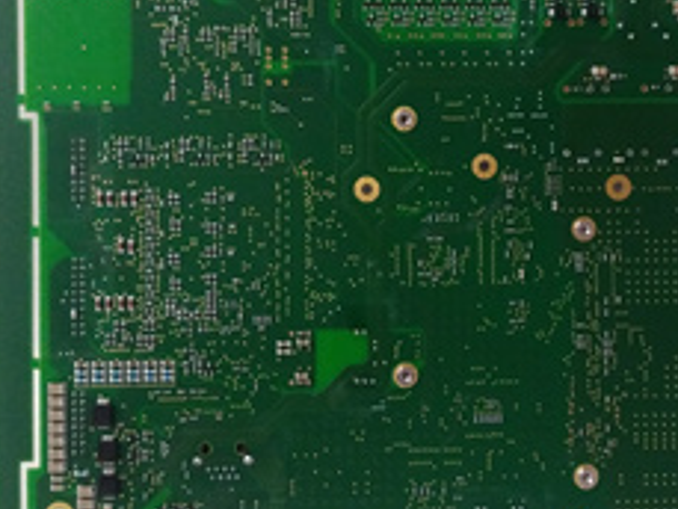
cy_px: 114
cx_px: 432
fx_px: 1156
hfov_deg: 32.5
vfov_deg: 24.5
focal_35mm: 59
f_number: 2
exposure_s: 1/33
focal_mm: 3.79
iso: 674
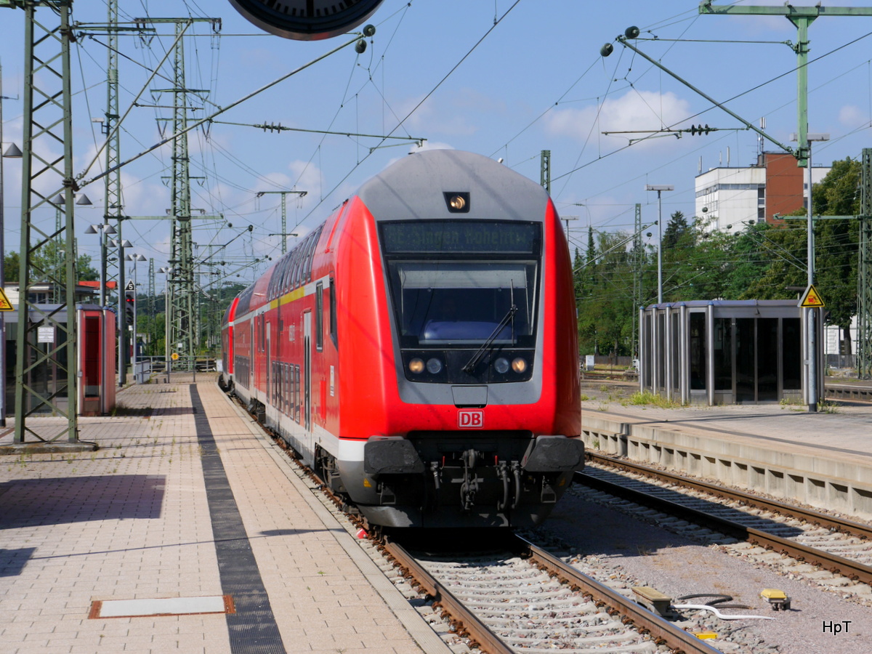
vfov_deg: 17.6
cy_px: 327
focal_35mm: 84
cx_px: 436
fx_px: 2116
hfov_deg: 23.3
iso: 160
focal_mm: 42
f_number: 9
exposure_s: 1/400
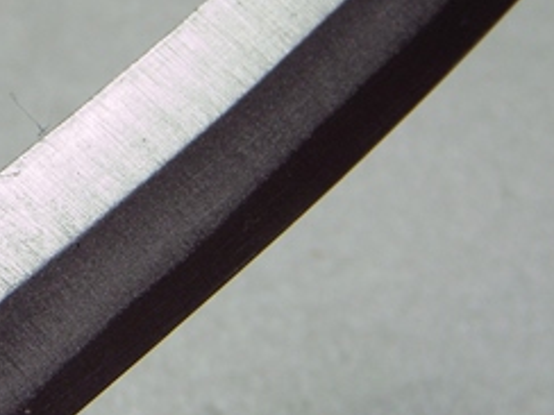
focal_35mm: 173
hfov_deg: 11.4
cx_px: 64
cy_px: 195
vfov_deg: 8.6
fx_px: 2769
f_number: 3.7
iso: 100
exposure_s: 1/50
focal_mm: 11
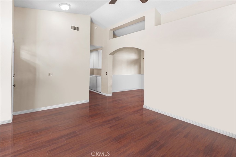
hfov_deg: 96.7
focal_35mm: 16
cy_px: 78
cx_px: 118
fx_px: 105
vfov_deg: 73.8
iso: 200
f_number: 8
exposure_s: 1/8
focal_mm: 16
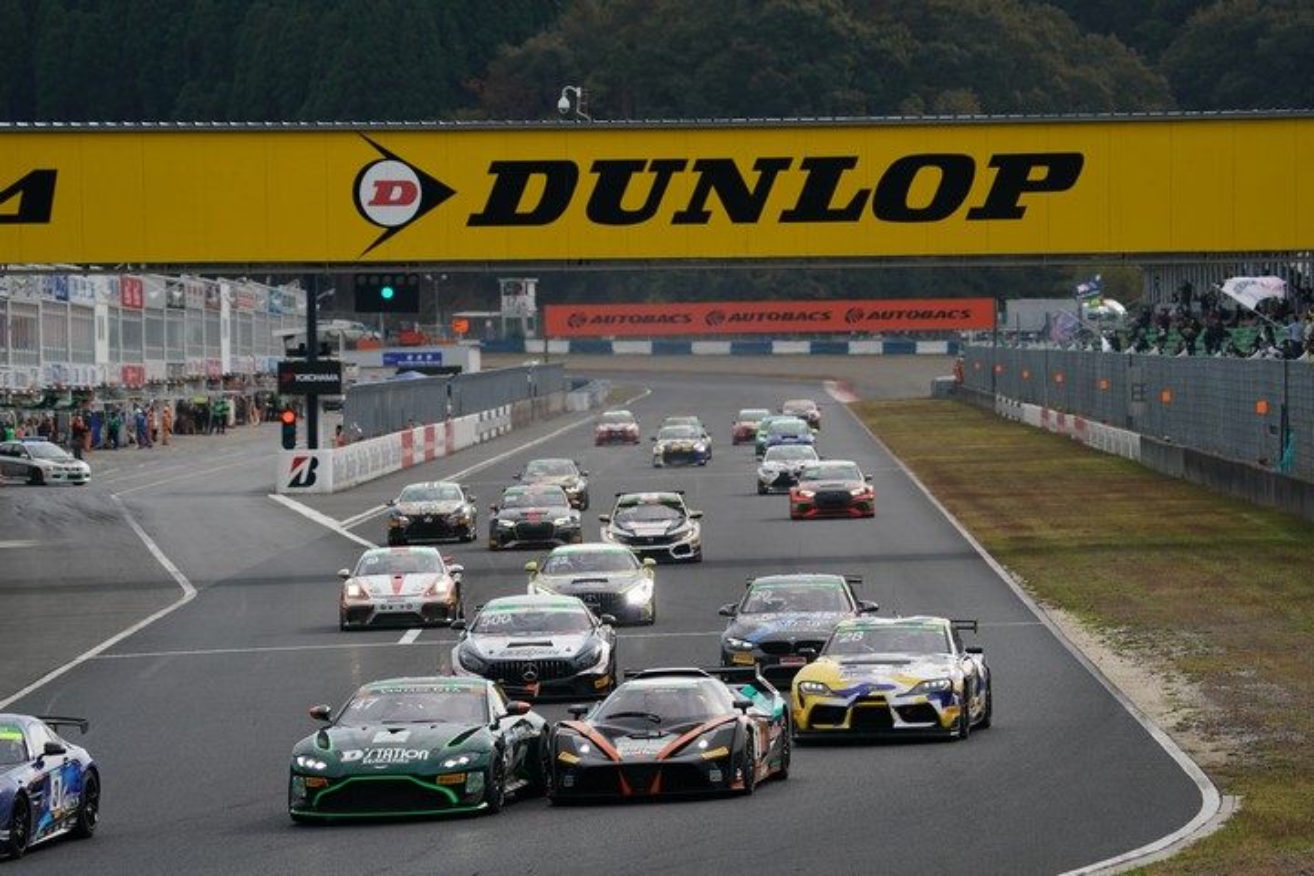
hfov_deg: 8.6
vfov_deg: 5.7
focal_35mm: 239
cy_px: 438
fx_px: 8723
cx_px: 657
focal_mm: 239
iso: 250
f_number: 7.1
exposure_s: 1/800
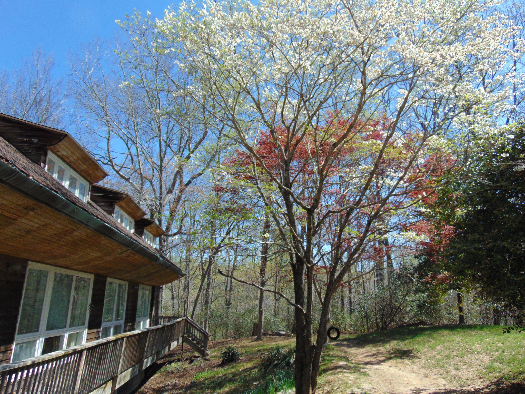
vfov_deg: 54.9
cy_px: 197
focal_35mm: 25
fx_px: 379
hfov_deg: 69.4
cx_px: 262
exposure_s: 1/800
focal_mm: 4.5
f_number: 3
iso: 80
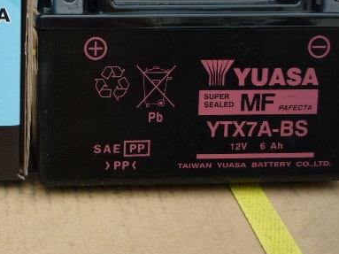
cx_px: 12
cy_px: 51
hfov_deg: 26.8
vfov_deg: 21.0
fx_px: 676
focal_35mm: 69
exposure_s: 1/250
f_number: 2.8
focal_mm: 5.5
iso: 80
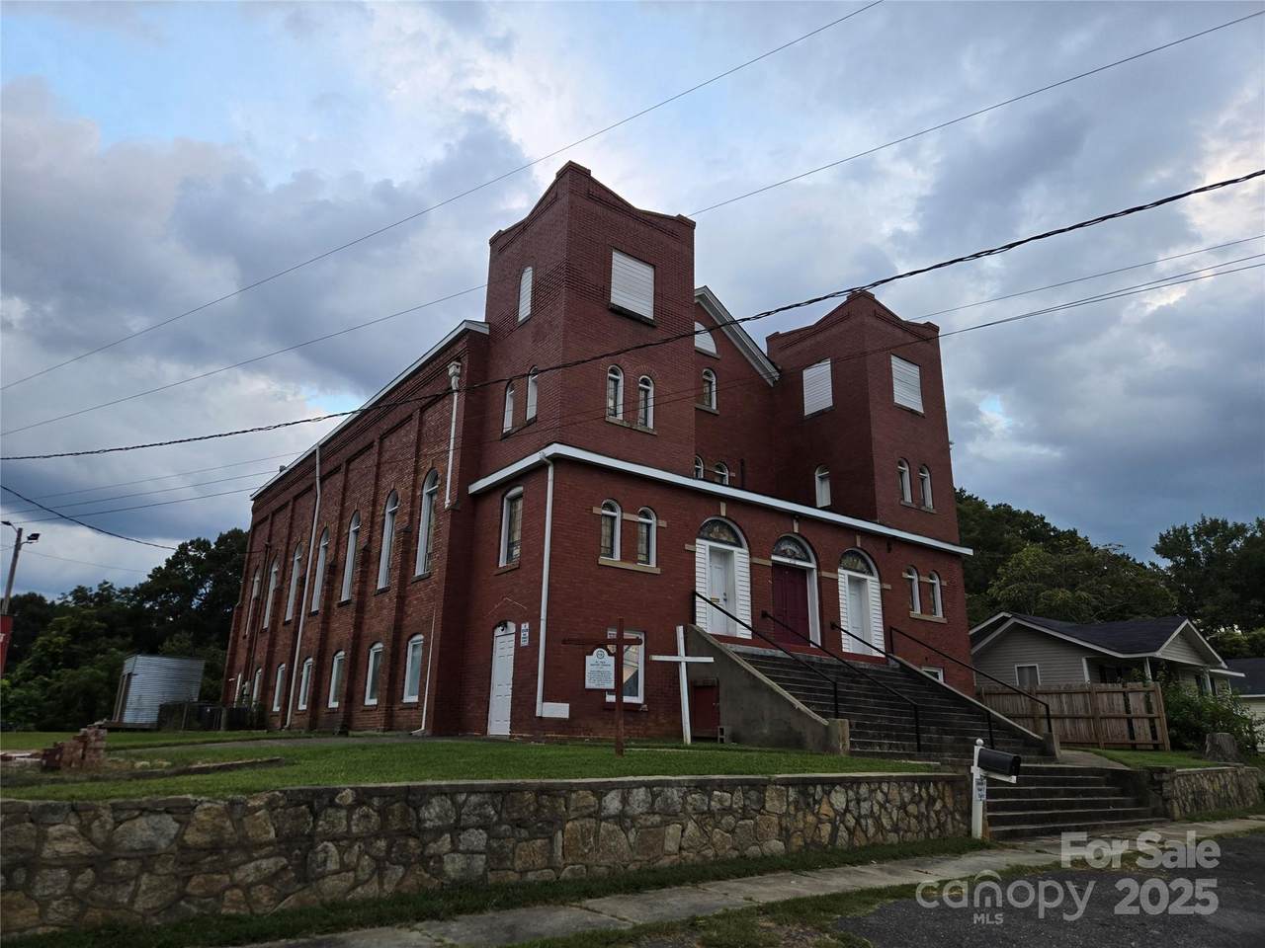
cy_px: 474
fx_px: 841
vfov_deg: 58.9
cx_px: 632
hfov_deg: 73.9
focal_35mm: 23
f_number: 1.8
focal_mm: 5.4
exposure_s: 1/180
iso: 64
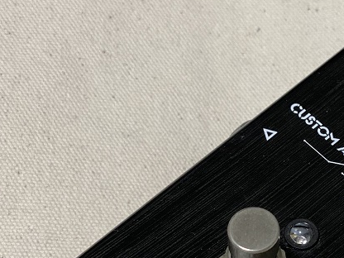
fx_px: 1252
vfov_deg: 11.7
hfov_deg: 15.4
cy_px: 247
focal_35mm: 126
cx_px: 319
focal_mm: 6
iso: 200
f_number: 2
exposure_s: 1/100
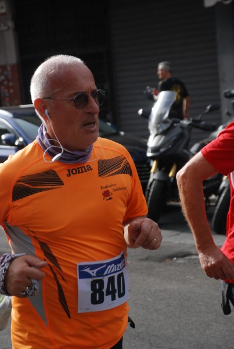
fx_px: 1164
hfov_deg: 11.5
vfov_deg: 17.0
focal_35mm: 120
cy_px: 174
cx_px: 117
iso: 1000
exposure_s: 1/1250
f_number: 5.6
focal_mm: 80
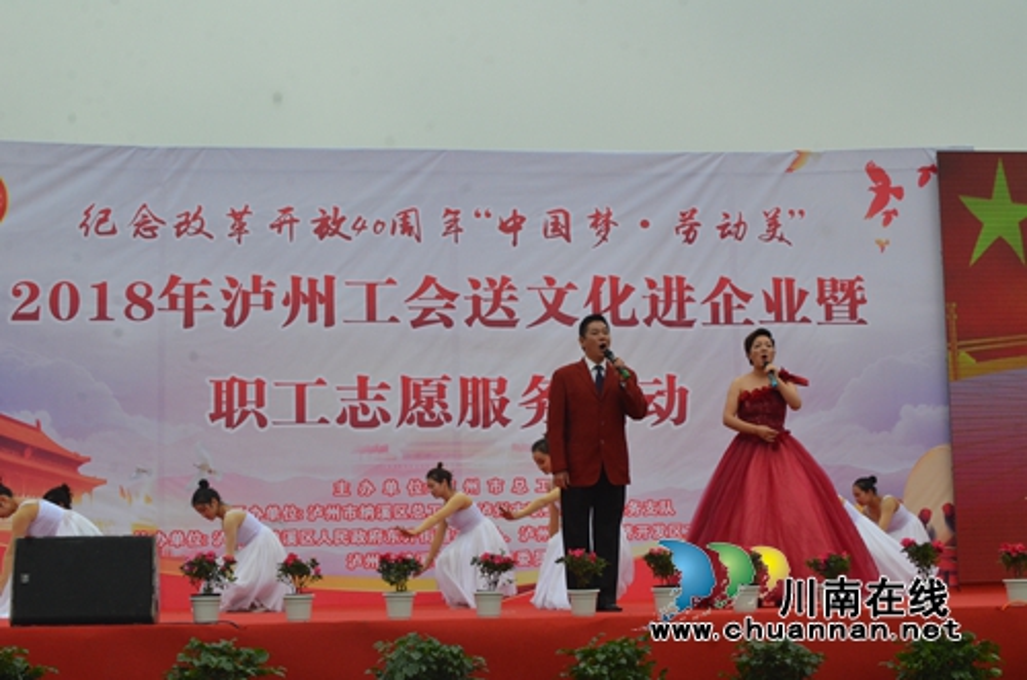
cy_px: 340
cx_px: 514
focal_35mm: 66
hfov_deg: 30.6
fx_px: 1879
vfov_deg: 20.5
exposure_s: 1/750
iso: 1250
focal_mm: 44
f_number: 13
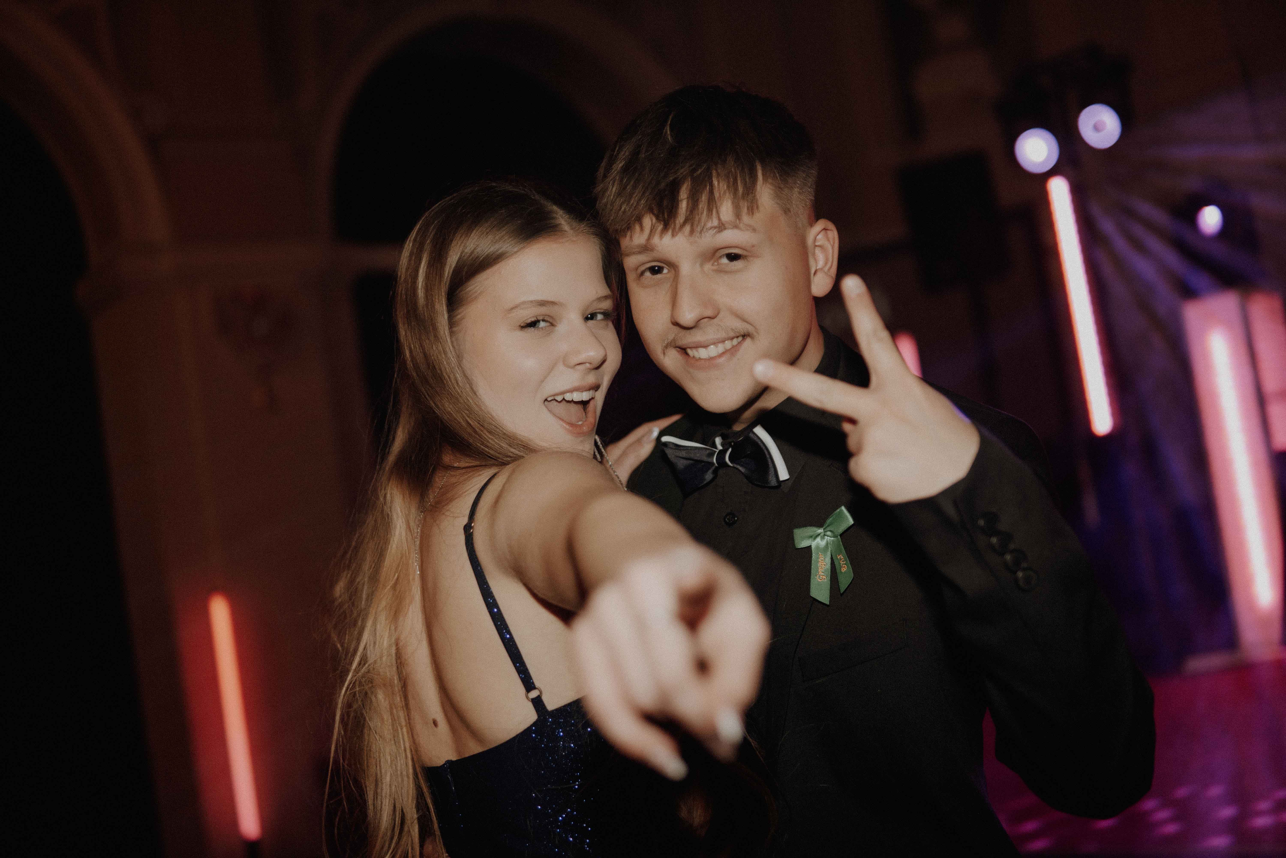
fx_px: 1607
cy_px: 429
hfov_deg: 43.6
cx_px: 643
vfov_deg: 29.9
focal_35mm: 45
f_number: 1.4
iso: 200
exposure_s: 1/160
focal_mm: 30
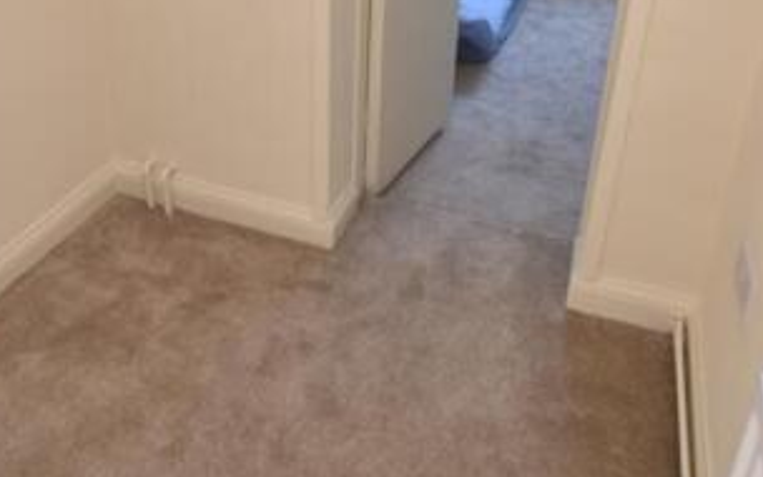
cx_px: 305
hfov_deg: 57.7
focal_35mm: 33
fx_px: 686
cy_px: 46
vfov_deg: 36.0
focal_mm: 10
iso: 100
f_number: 3.5
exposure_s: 1/40
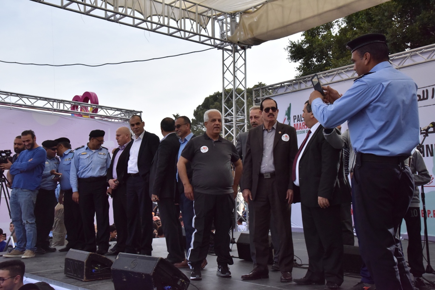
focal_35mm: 40
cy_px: 145
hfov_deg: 48.5
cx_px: 218
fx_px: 483
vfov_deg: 33.4
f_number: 16
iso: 2500
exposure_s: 1/1000
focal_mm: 40
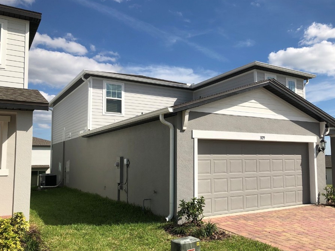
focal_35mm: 32
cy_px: 135
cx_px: 186
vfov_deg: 44.1
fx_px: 310
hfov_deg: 56.7
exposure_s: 1/3040
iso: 20
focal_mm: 3.99
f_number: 1.8
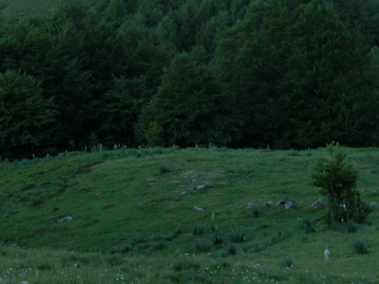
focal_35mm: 114
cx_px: 106
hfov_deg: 17.2
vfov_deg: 12.4
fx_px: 1248
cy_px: -140
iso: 100
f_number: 3.2
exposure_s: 1/55
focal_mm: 8.9
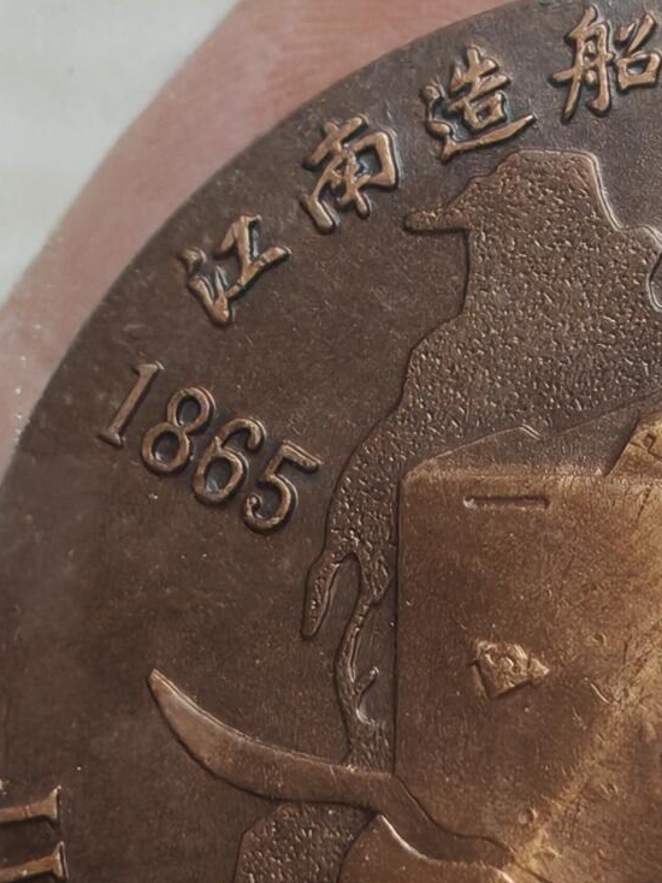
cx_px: 710
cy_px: 730
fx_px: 5945
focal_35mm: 233
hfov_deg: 6.3
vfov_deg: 8.5
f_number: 1.6
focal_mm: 7.62
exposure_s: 1/96
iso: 80
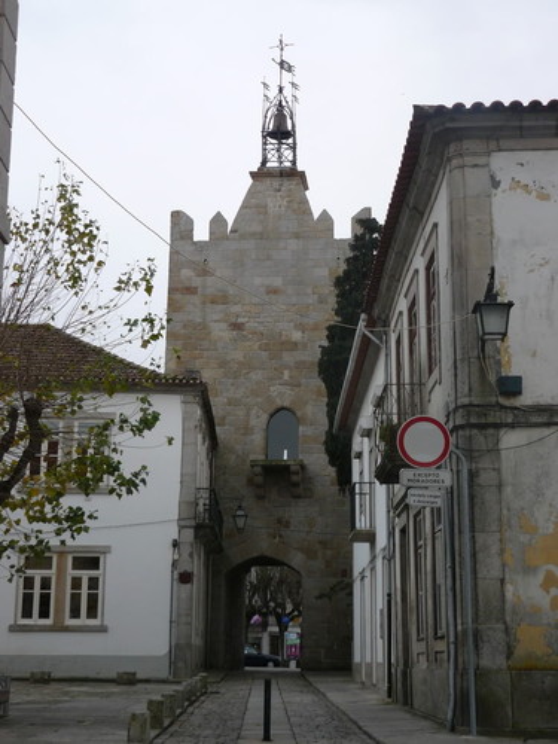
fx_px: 1225
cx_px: 279
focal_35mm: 57
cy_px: 372
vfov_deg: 33.8
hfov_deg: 25.7
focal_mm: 9.5
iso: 100
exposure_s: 1/125
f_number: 2.8
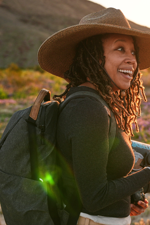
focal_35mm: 67
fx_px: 419
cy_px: 111
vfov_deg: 30.1
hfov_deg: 19.3
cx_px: 170
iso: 250
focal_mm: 44
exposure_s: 1/500
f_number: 4
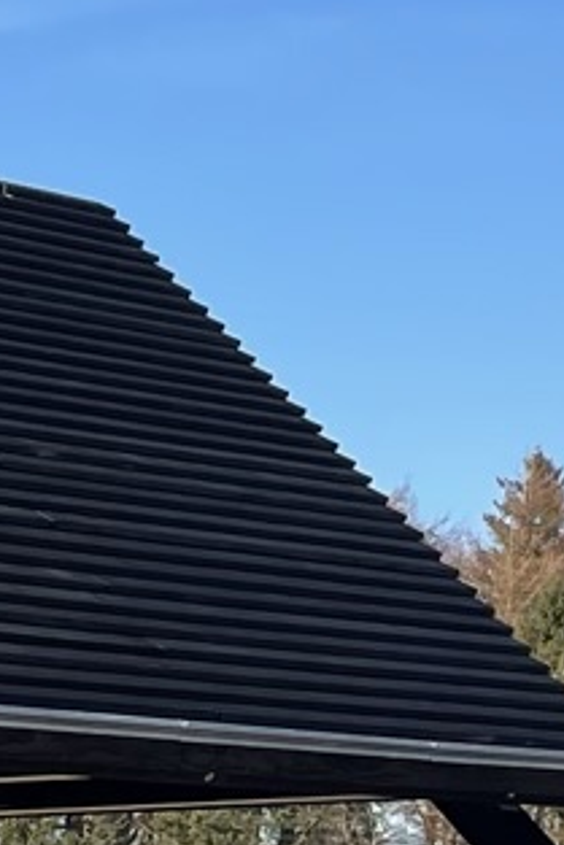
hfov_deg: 7.8
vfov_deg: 11.5
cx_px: 375
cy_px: 813
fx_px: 4155
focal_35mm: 177
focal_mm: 4.2
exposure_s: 1/2174
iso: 32
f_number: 1.6
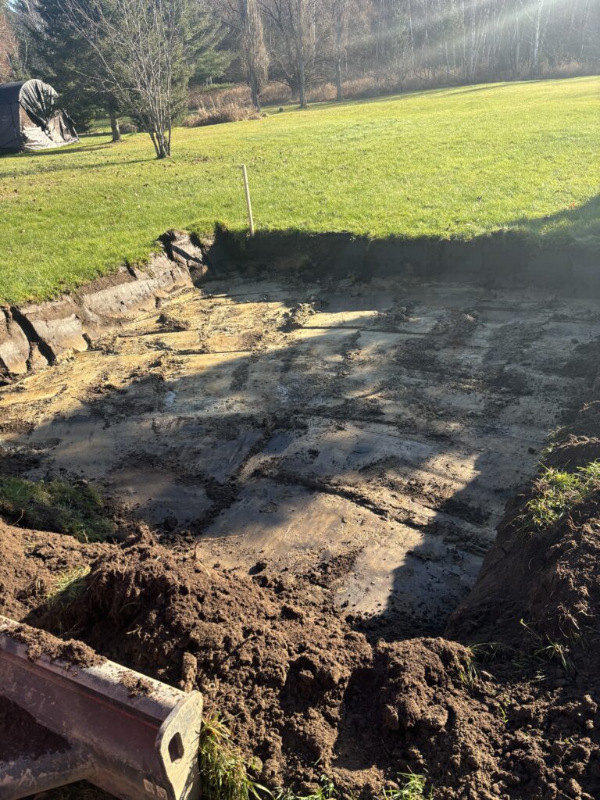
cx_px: 300
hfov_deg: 53.1
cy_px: 400
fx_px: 601
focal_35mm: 26
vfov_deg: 67.3
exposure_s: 1/831
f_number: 1.6
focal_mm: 5.96
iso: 50
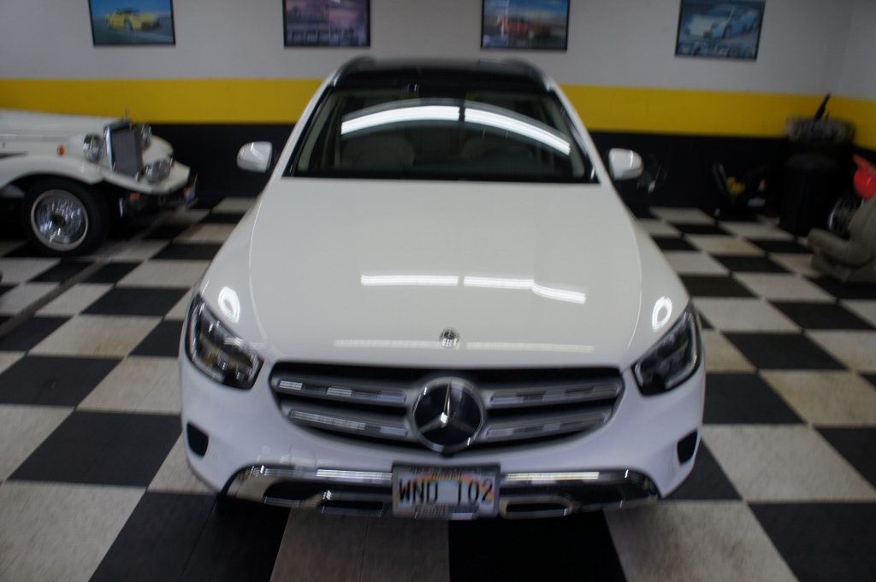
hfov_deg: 67.4
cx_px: 438
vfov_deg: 47.9
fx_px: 656
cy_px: 291
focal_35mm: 27
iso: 200
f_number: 5
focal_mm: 18
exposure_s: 1/50
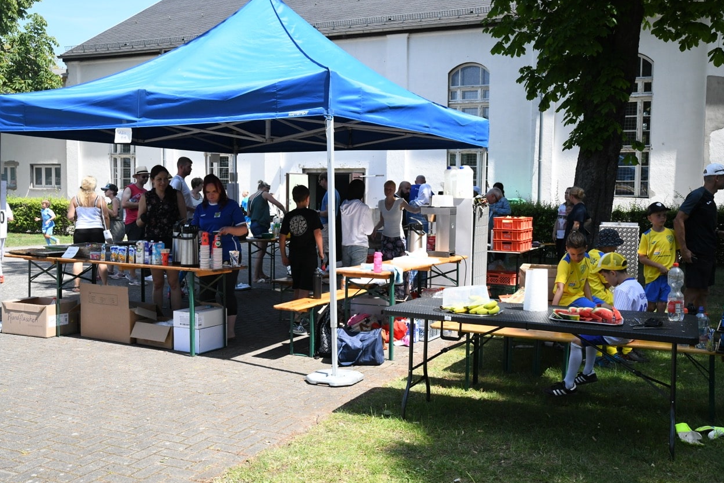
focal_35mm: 36
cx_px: 372
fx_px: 724
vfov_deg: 36.9
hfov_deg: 53.1
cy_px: 236
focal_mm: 35
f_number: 11
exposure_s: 1/1250
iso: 3200
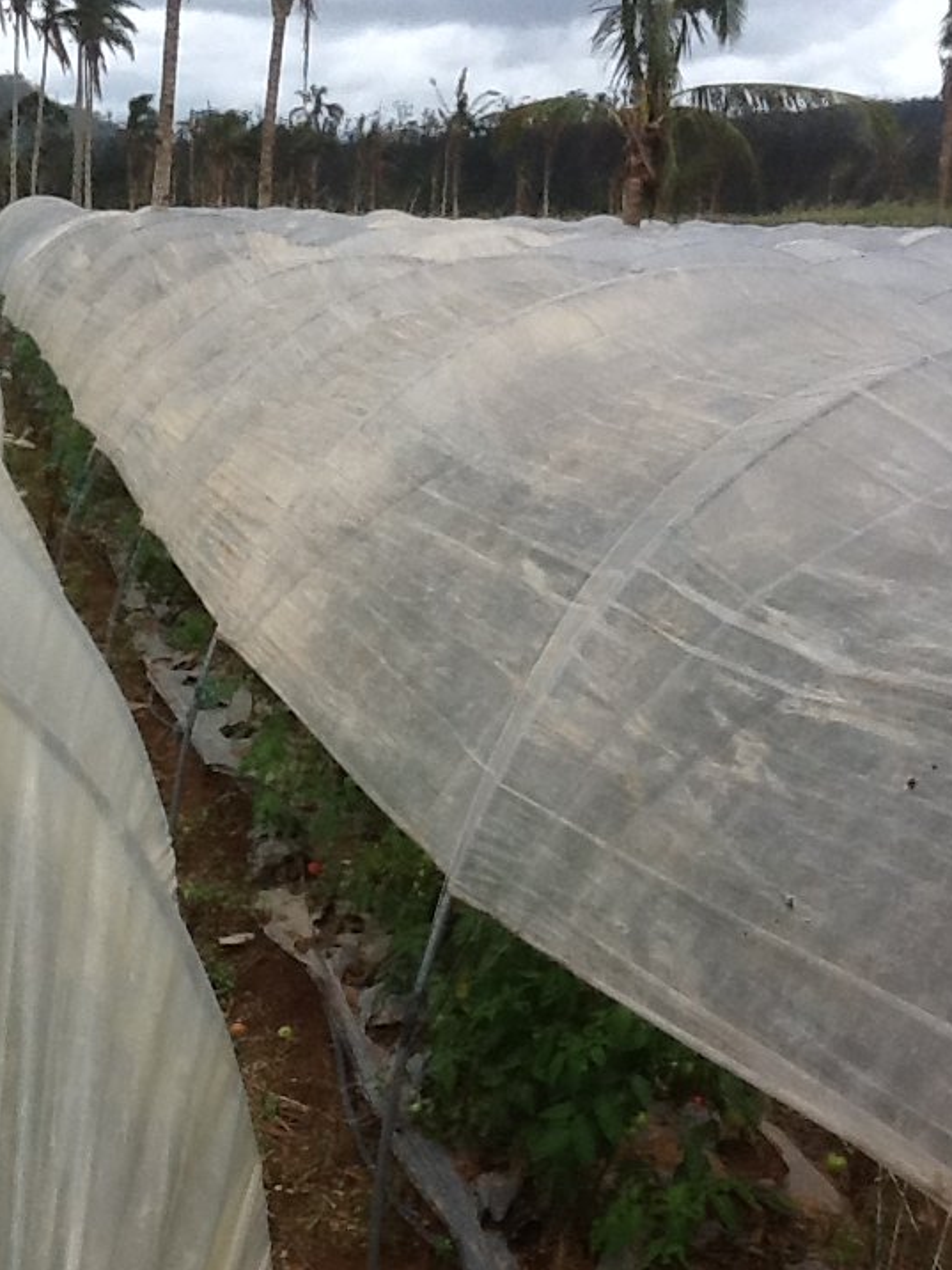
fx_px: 2163
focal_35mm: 59
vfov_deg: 32.7
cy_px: 635
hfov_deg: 24.6
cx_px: 252
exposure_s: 1/1672
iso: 40
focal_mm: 2.03
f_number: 2.4
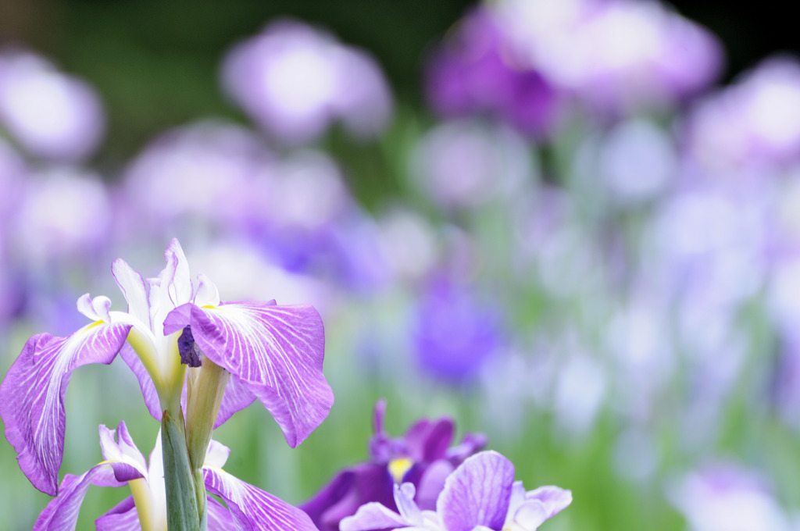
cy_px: 266
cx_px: 400
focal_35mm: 450
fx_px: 9987
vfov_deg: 3.0
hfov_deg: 4.6
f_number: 11
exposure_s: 1/80
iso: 200
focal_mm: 300
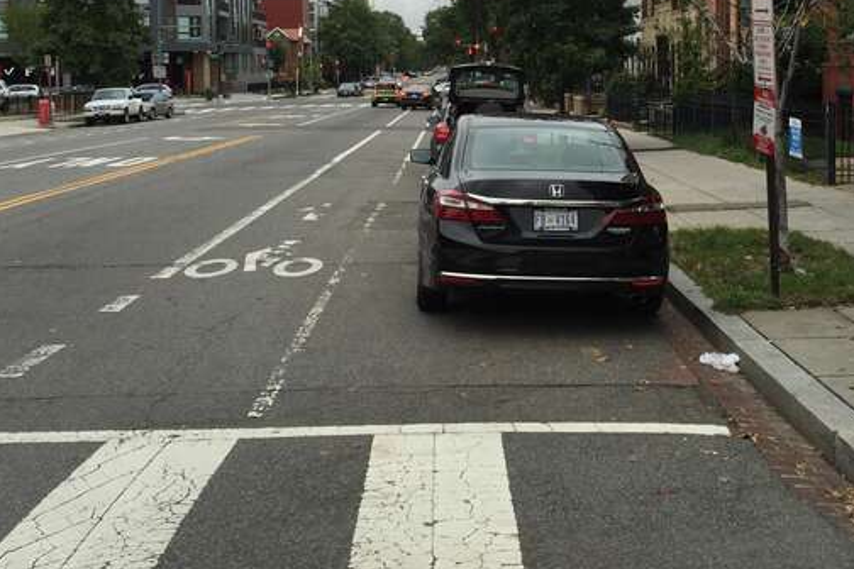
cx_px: 537
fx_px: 1091
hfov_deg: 42.4
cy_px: 108
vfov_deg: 28.6
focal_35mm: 46
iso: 32
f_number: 2.2
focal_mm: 4.15
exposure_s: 1/573
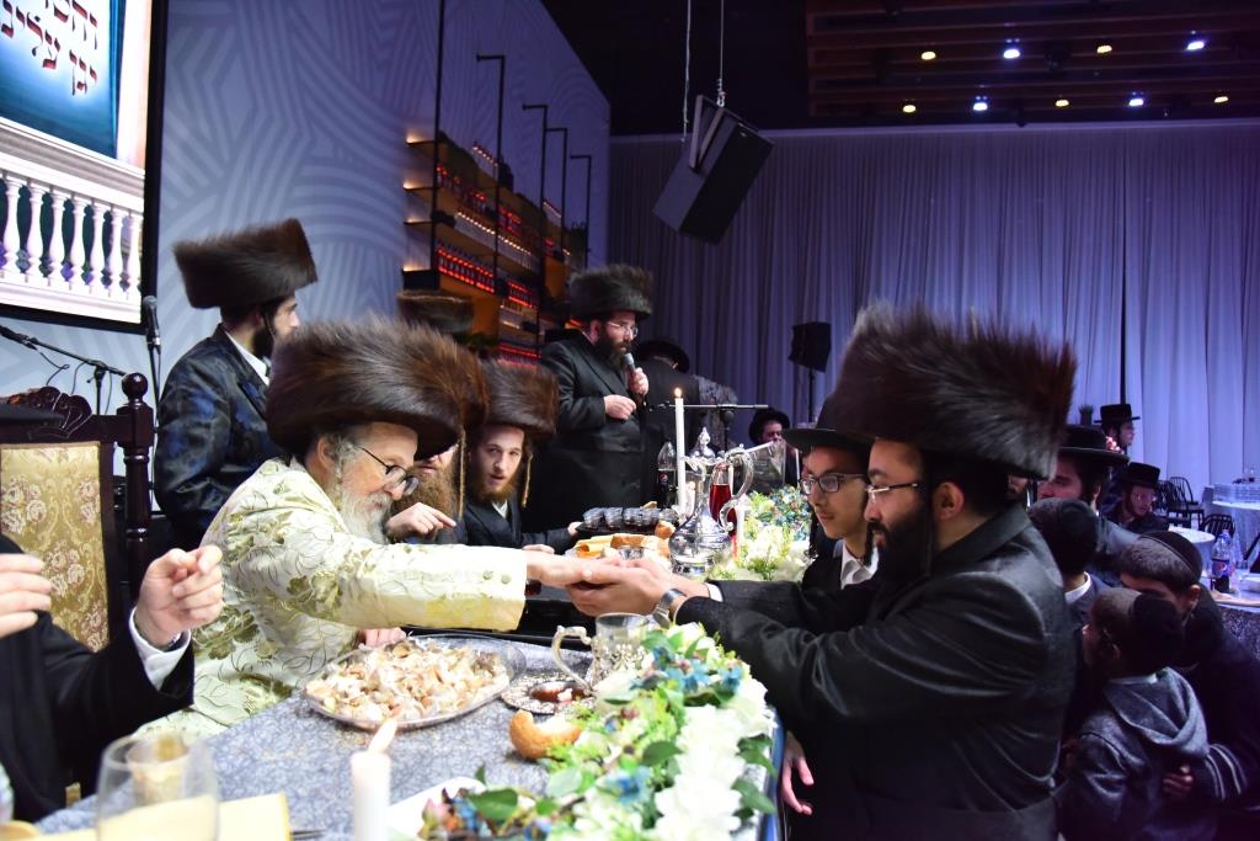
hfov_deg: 73.7
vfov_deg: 53.1
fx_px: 840
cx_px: 630
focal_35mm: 24
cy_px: 420
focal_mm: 24
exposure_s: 1/400
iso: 2000
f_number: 4
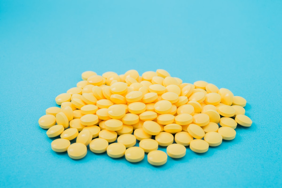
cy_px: 94
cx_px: 141
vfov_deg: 22.6
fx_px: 470
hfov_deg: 33.4
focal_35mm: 60
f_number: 20
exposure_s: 1/125
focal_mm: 60
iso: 125
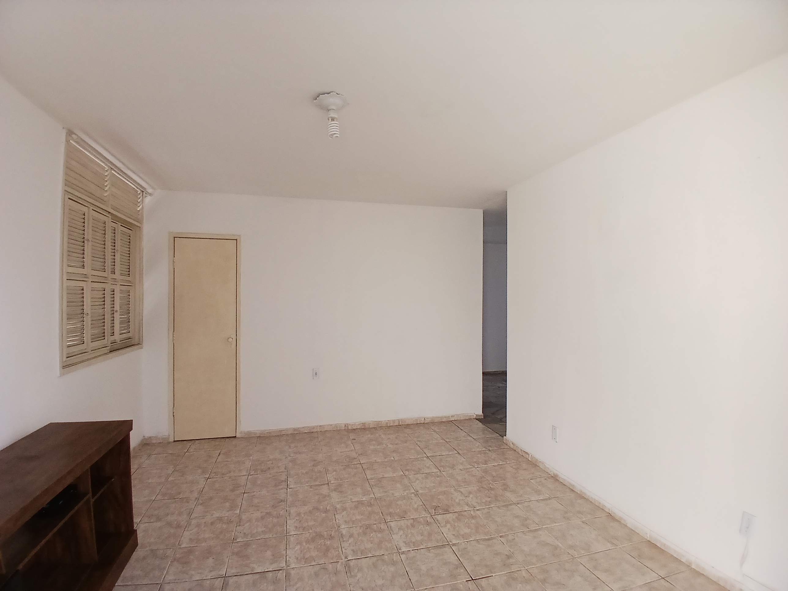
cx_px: 394
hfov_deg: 91.0
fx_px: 387
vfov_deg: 74.7
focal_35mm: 17
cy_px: 296
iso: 64
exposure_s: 1/50
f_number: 2.2
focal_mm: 1.4
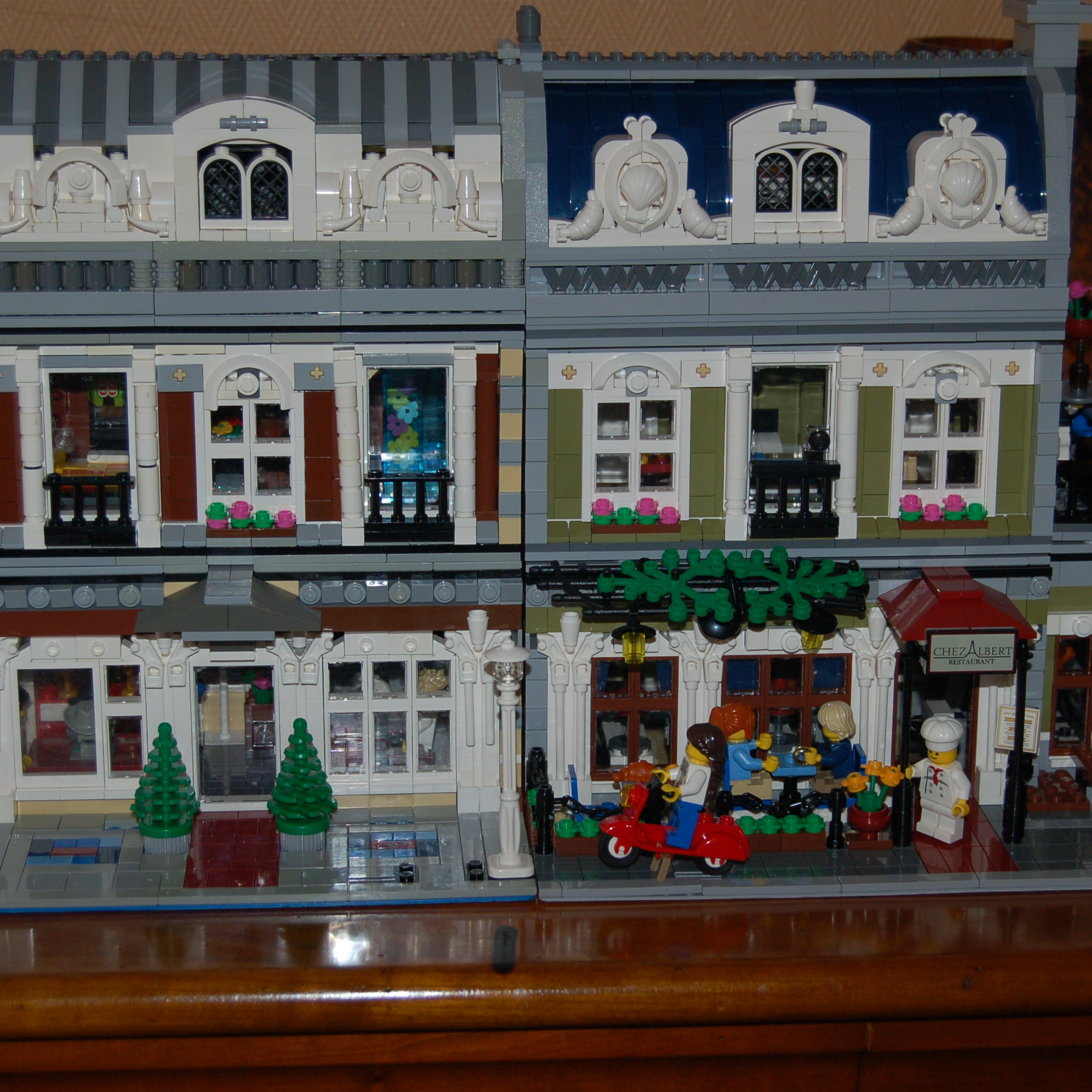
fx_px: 2605
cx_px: 554
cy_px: 545
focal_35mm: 73
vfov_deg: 23.7
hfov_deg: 23.7
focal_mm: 38
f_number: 5
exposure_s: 1/60
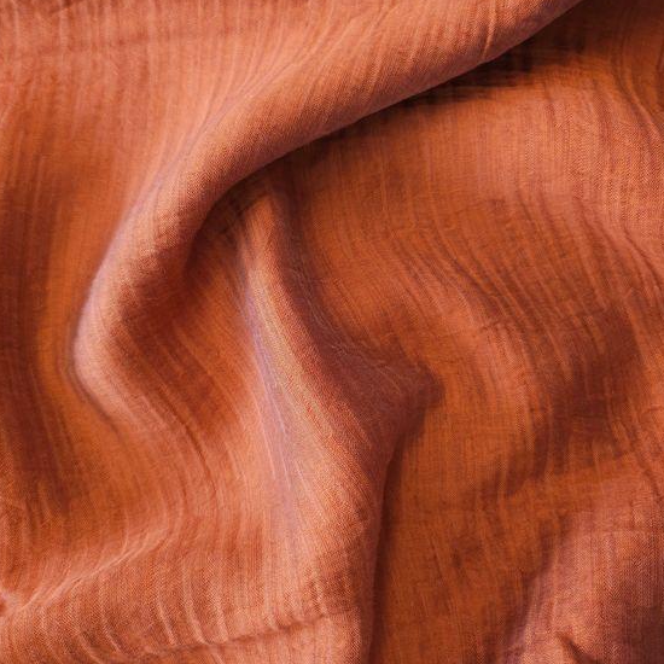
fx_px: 629
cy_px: 328
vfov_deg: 55.6
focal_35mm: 29
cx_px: 293
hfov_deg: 55.5
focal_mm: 5
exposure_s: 1/90
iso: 125
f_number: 1.8
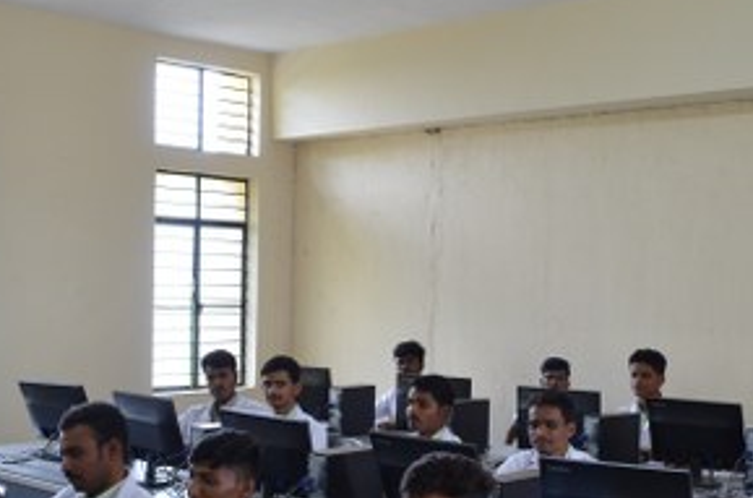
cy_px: 319
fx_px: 1168
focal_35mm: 56
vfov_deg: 24.0
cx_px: 370
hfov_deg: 35.7
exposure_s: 1/60
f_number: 4
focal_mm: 18
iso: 400
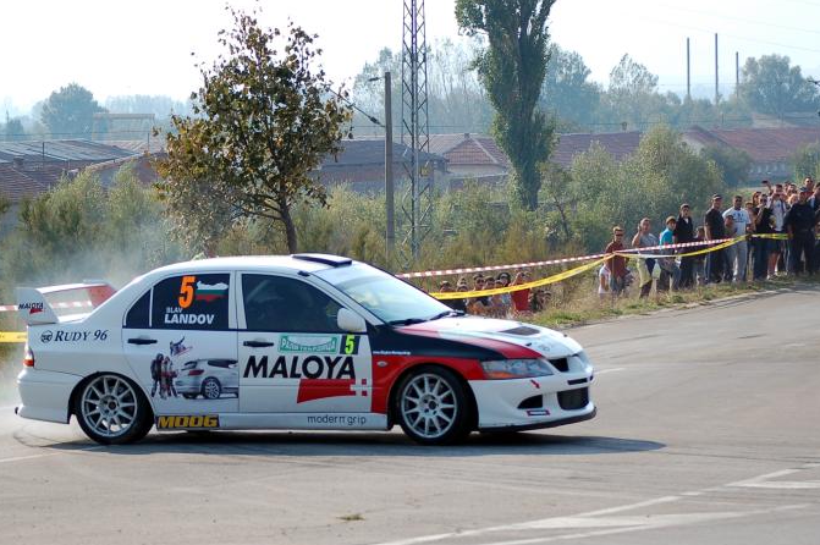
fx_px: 3231
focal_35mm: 142
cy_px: 334
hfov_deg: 14.5
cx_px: 405
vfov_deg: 9.6
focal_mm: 62
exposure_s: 1/1000
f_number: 4.2
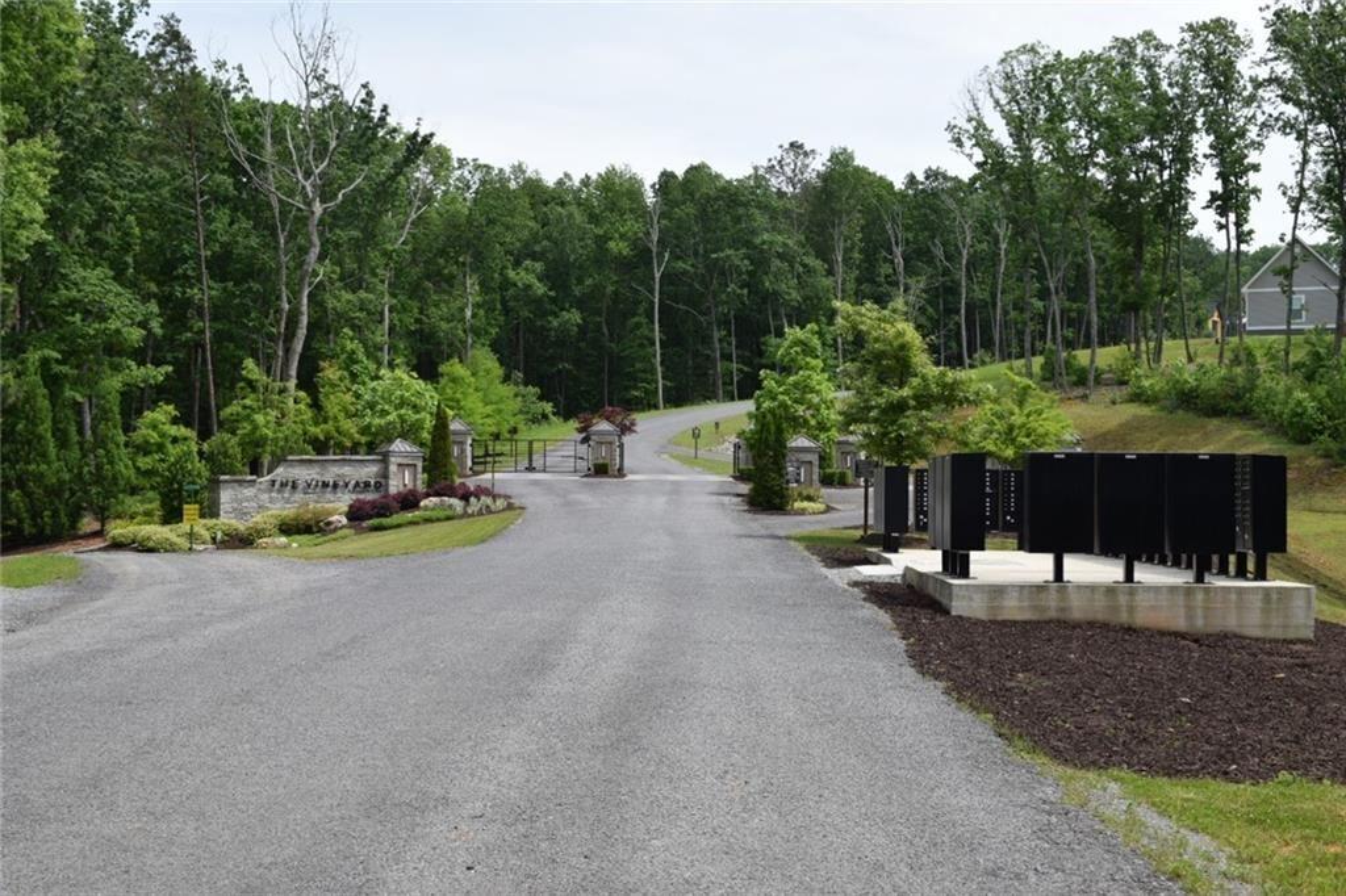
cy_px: 448
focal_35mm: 48
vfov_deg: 28.1
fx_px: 1794
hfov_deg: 41.1
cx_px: 673
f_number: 9
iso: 200
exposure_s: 1/320
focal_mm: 32
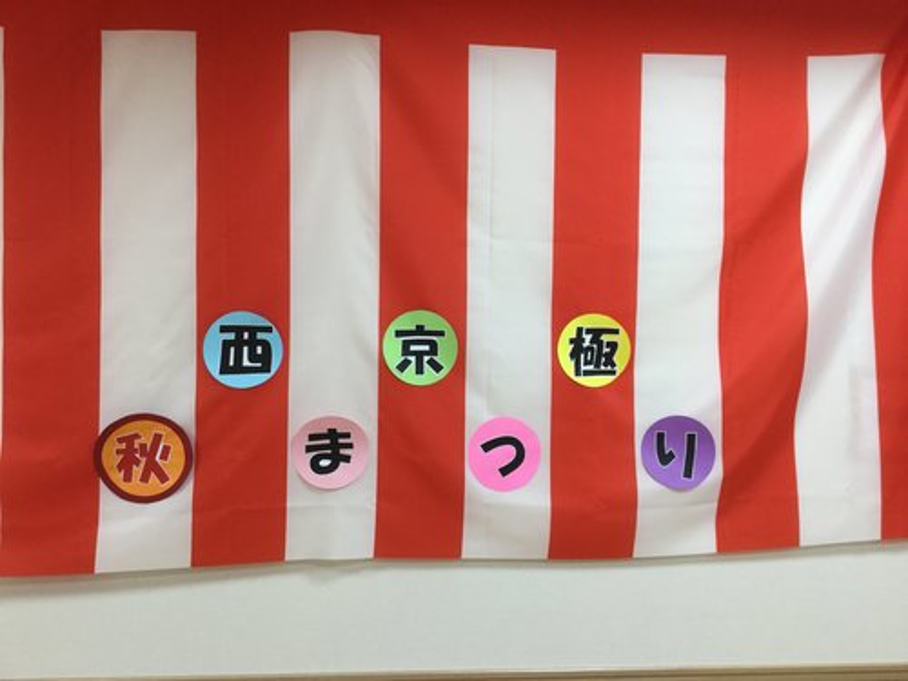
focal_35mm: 31
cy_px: 340
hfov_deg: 58.4
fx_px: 813
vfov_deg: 45.4
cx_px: 454
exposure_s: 1/30
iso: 50
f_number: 2.4
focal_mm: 3.3
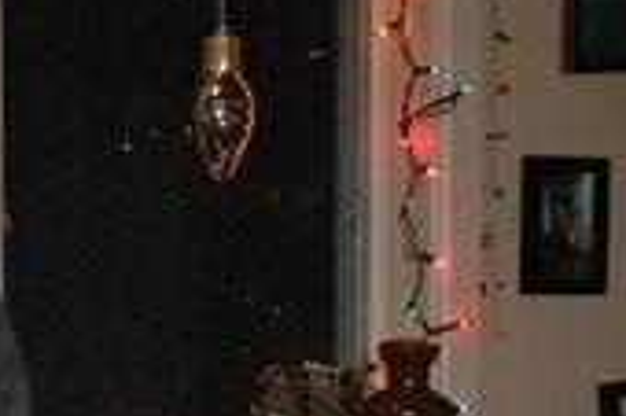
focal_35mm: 124
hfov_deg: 14.6
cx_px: -486
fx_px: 2154
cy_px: 407
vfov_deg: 10.9
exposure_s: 1/60
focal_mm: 22
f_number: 4.5
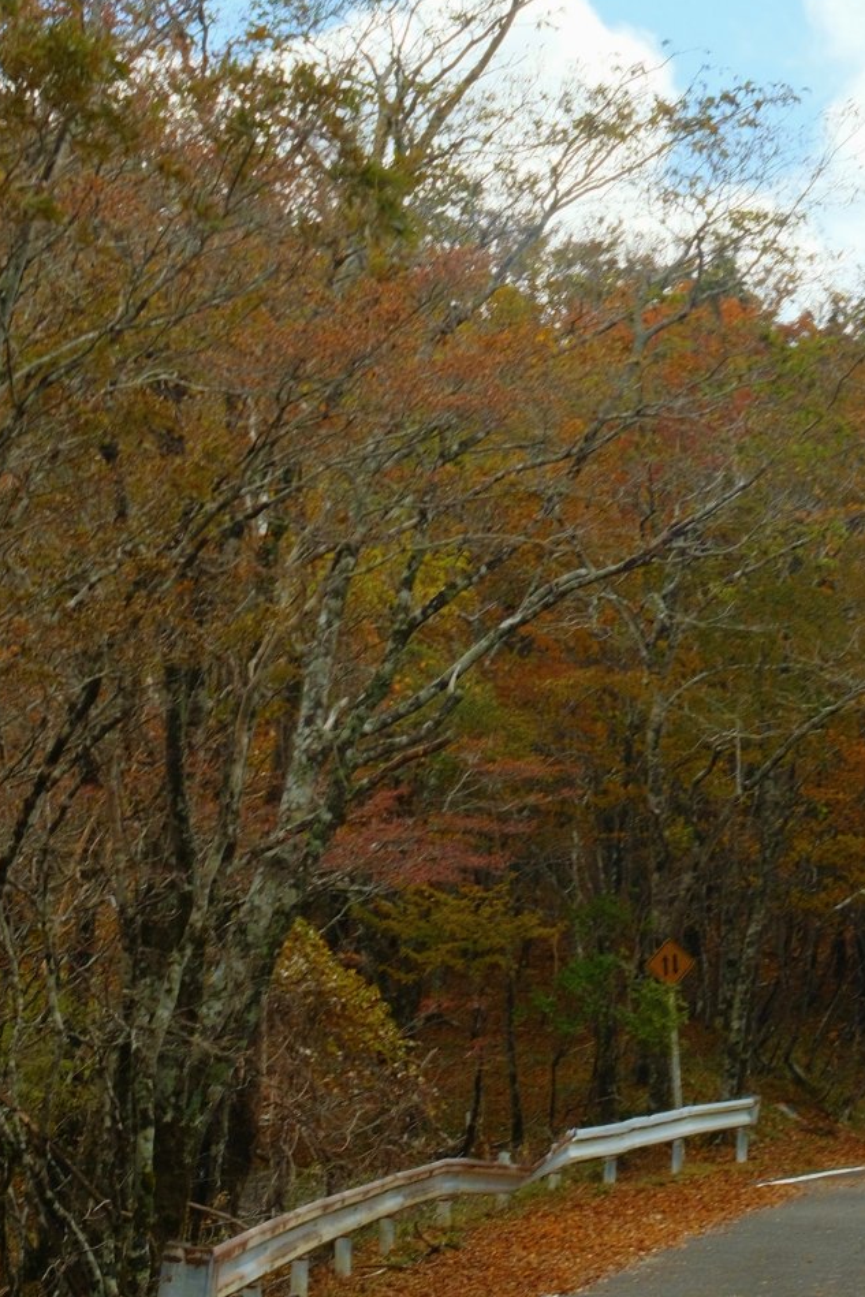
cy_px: 242
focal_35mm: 158
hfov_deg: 8.6
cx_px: 870
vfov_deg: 12.9
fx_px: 5692
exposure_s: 1/240
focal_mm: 33
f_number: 7.1
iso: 500
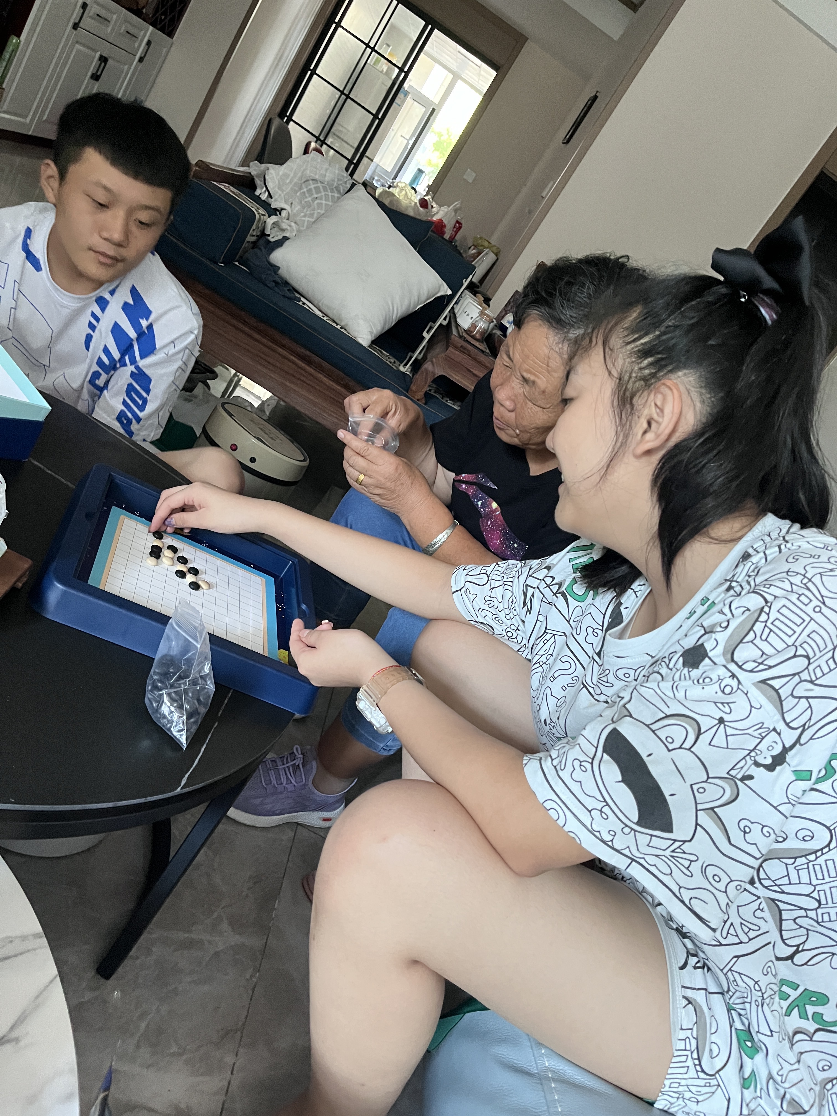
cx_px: 418
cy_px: 558
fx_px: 838
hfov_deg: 53.1
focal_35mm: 26
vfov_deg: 67.3
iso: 500
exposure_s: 1/42
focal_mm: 5.1
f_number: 1.6
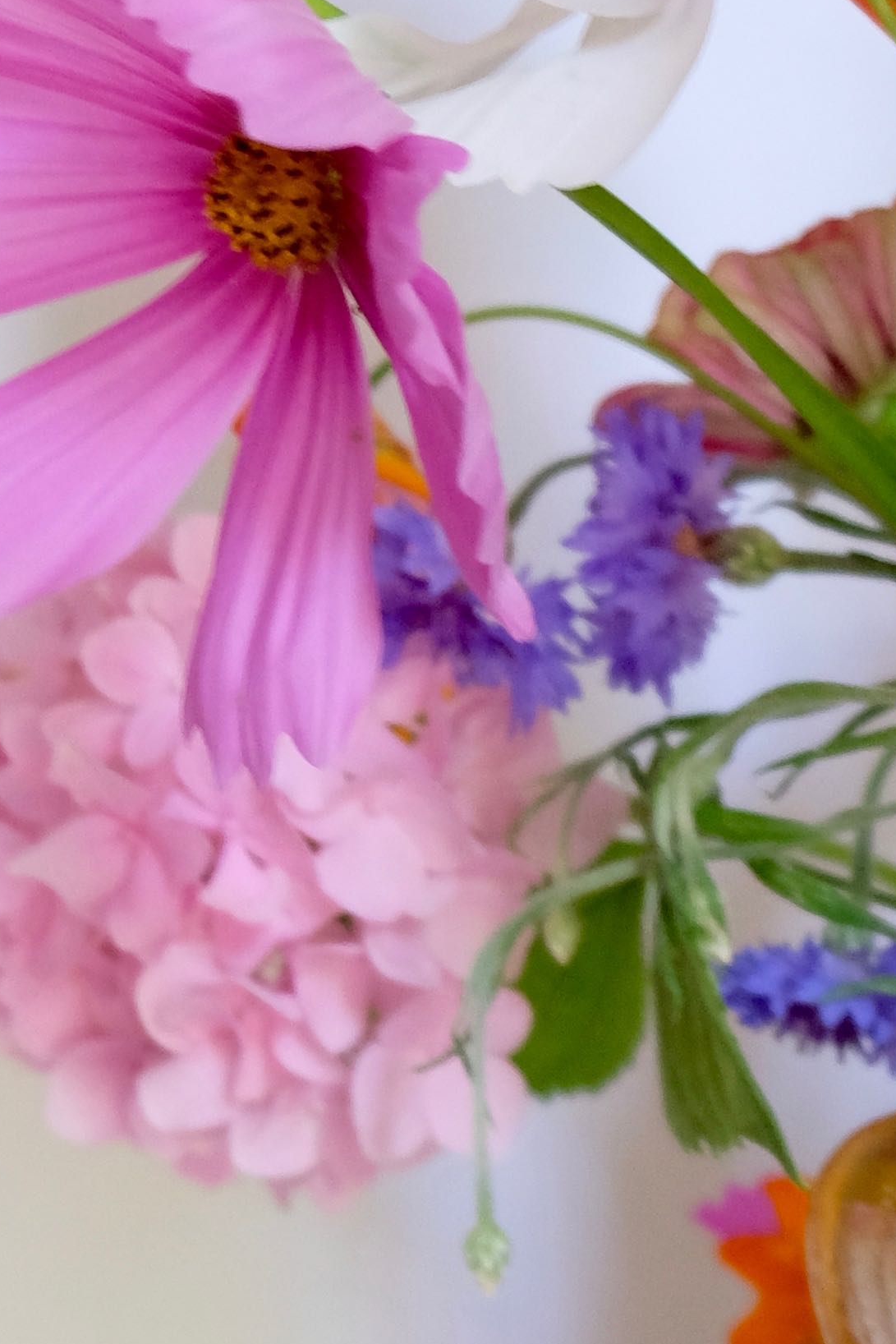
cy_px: 1396
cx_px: 1565
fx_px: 4927
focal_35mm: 132
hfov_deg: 9.9
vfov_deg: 15.2
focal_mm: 24.3
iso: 1250
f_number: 3.2
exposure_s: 1/60
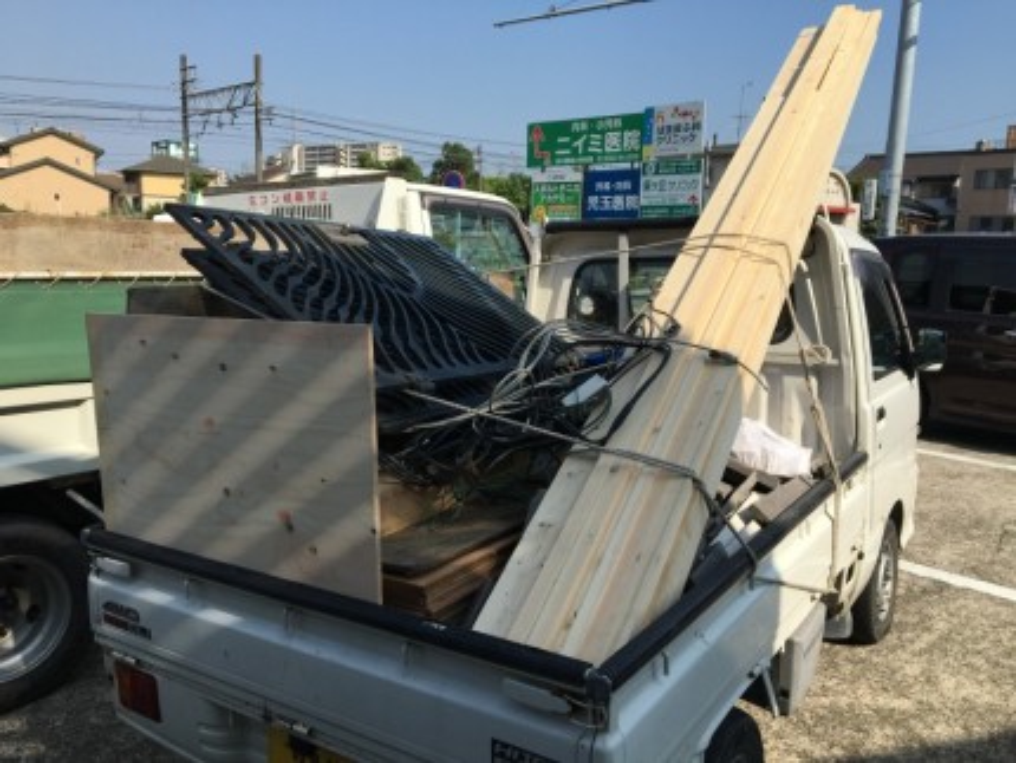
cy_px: 382
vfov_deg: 48.3
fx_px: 852
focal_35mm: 29
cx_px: 508
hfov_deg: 61.6
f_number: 2.2
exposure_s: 1/1832
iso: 25
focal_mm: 4.15
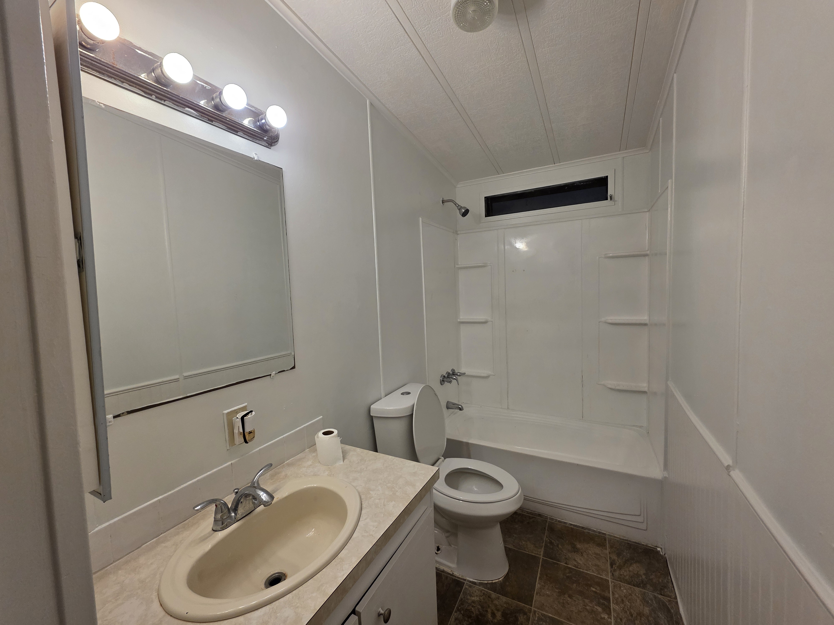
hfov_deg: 106.2
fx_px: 313
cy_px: 312
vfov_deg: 89.9
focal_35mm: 13
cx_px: 417
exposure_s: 1/120
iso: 250
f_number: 1.9
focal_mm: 2.2
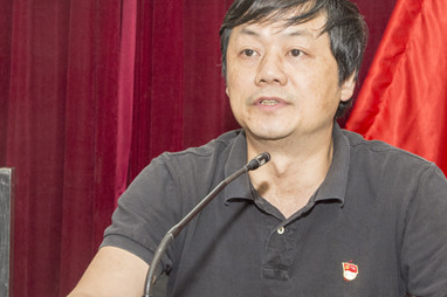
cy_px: 142
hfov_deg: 23.1
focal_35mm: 88
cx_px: 250
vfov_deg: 15.5
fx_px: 1092
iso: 800
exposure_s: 1/60
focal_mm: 28
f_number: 7.1
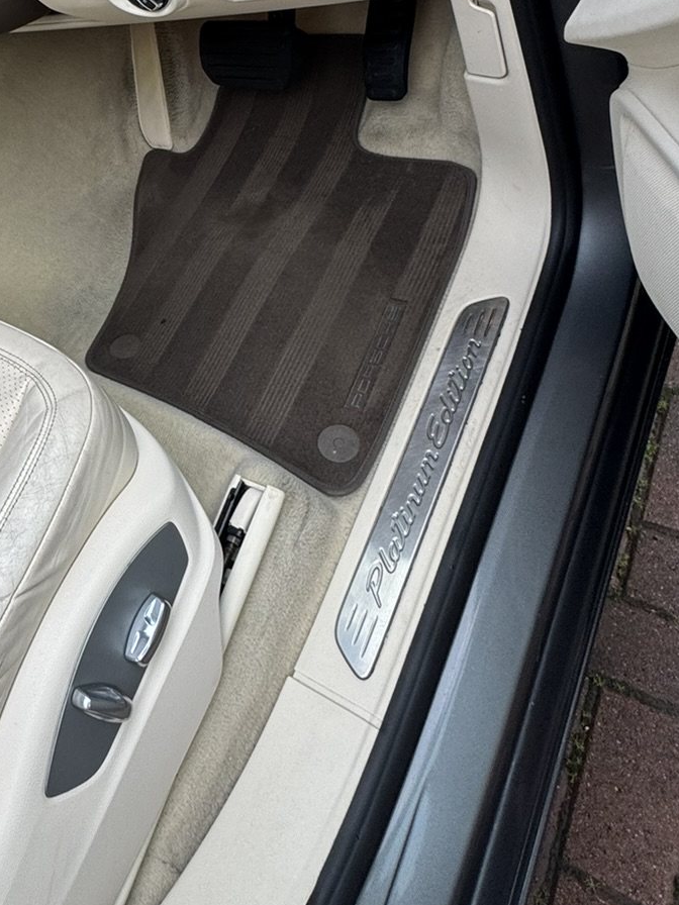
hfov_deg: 38.9
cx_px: -6
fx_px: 837
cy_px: 193
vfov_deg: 53.4
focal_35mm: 32
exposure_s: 1/99
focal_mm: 2.22
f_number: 2.2
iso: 64
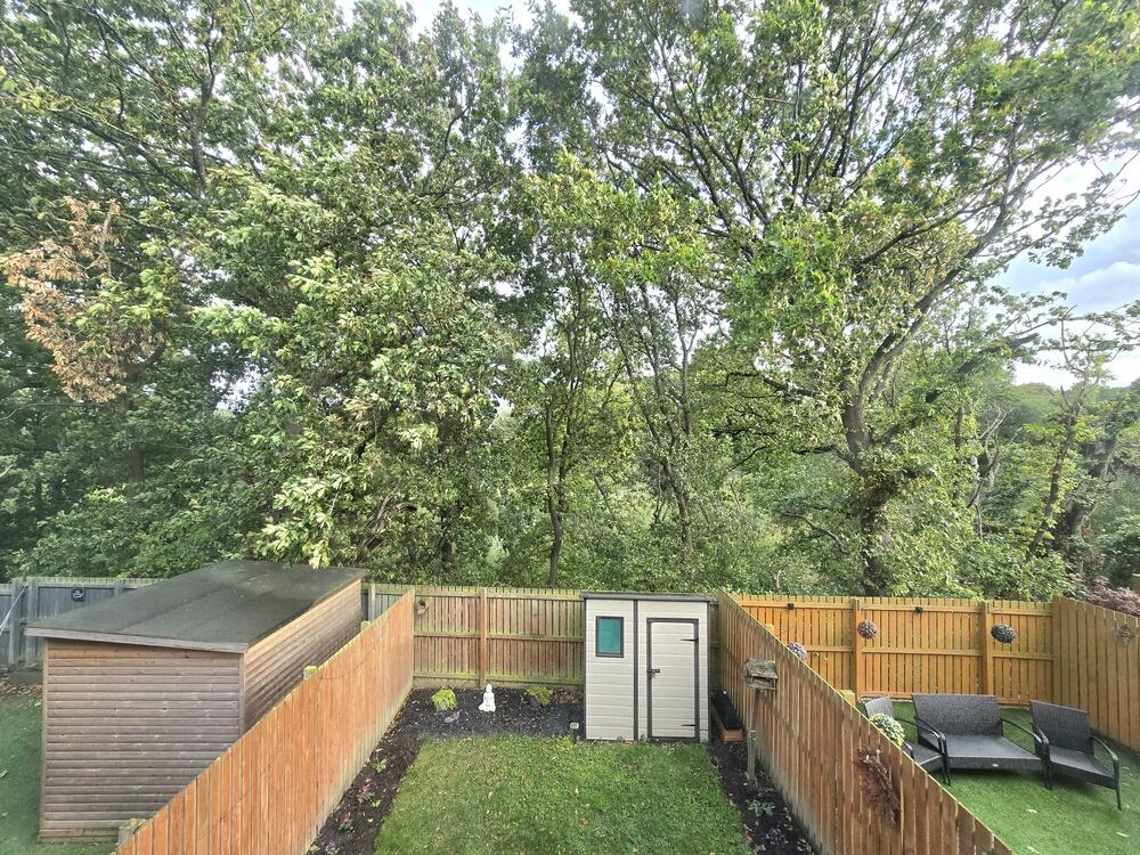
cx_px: 570
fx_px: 428
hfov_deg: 106.2
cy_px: 428
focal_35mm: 13
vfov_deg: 89.9
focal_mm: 2.2
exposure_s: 1/213
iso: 50
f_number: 2.2
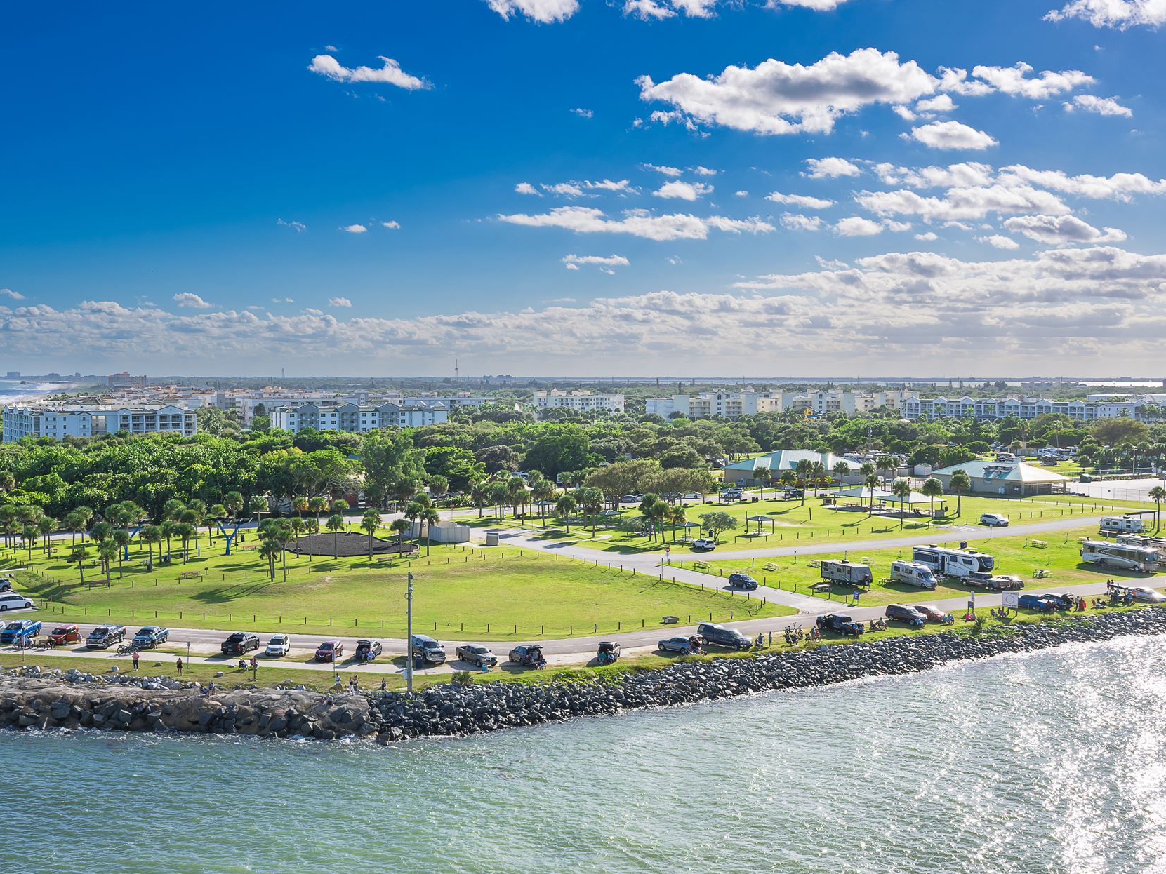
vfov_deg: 36.0
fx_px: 1347
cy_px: 430
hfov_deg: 46.7
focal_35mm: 40
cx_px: 507
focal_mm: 24
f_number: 11
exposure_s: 1/200
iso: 64
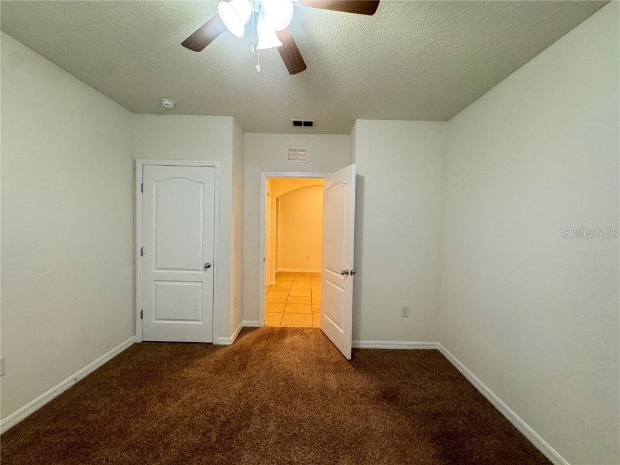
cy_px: 232
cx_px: 310
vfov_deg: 85.7
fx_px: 251
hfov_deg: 102.1
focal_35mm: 14
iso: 200
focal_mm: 2.22
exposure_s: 1/60
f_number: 2.2
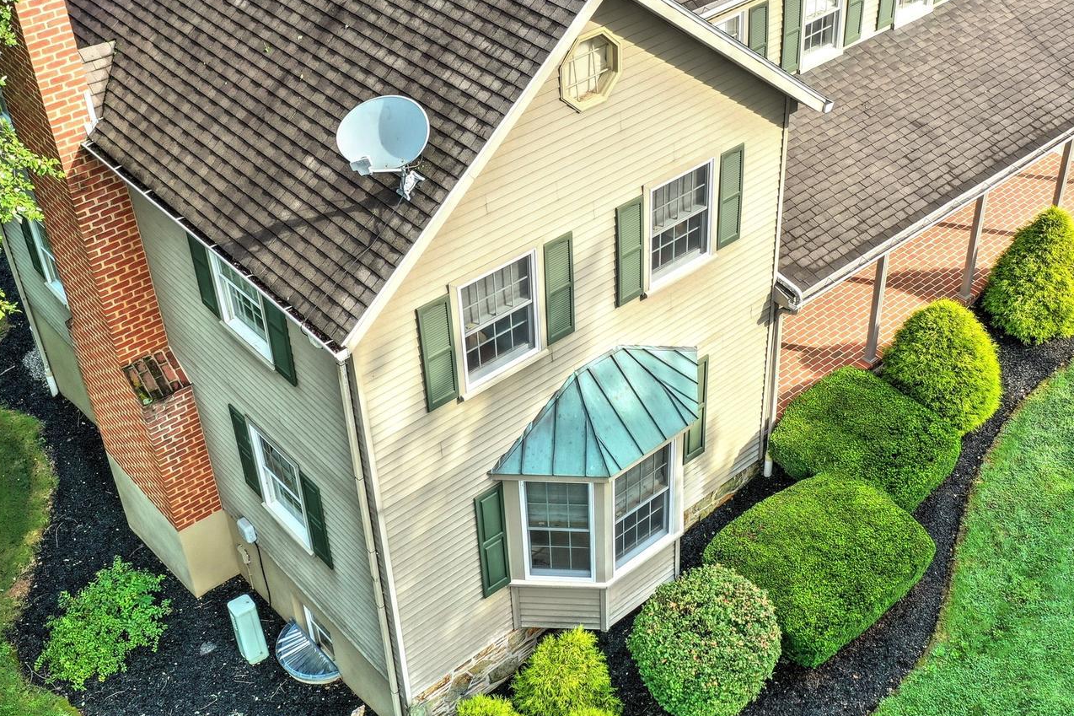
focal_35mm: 45
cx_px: 599
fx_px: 1342
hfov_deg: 43.5
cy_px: 314
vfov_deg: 29.8
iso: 100
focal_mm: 10.3
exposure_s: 1/320
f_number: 5
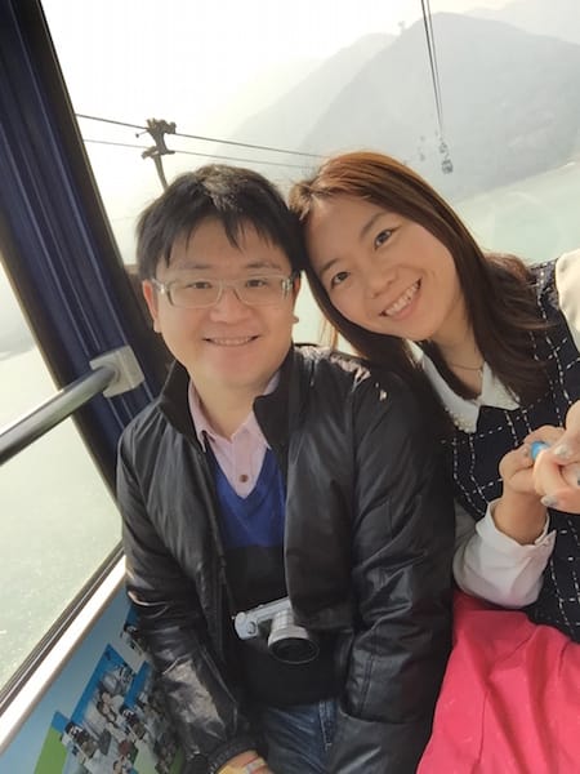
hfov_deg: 45.4
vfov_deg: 58.4
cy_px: 387
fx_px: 693
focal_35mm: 31
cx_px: 290
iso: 32
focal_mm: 2.65
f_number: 2.2
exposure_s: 1/233
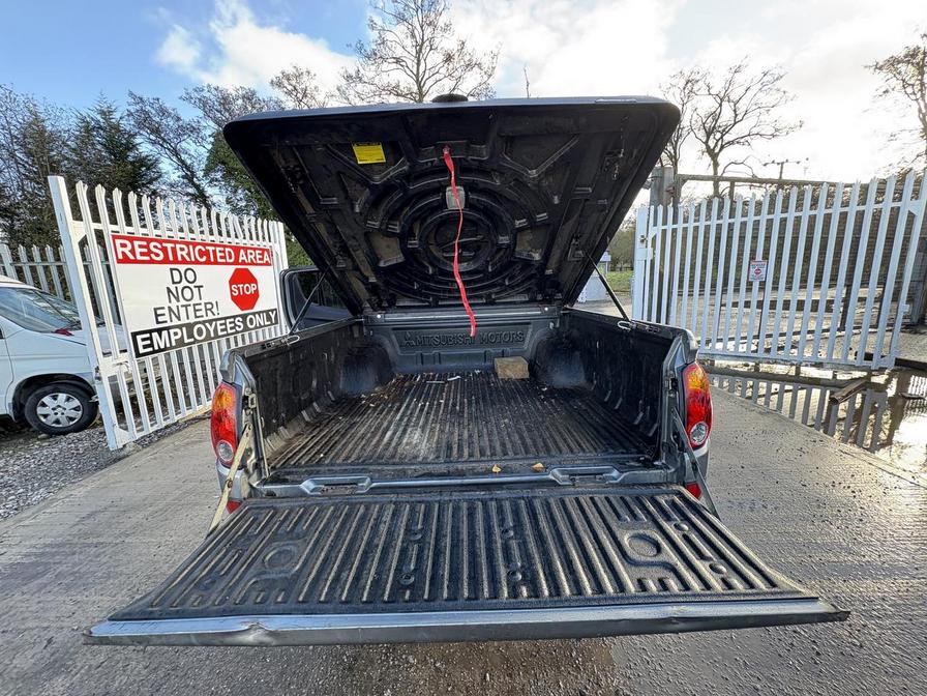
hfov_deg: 102.1
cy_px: 348
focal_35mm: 14
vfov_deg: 85.7
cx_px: 464
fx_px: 375
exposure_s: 1/99
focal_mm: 2.22
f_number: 2.2
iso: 80
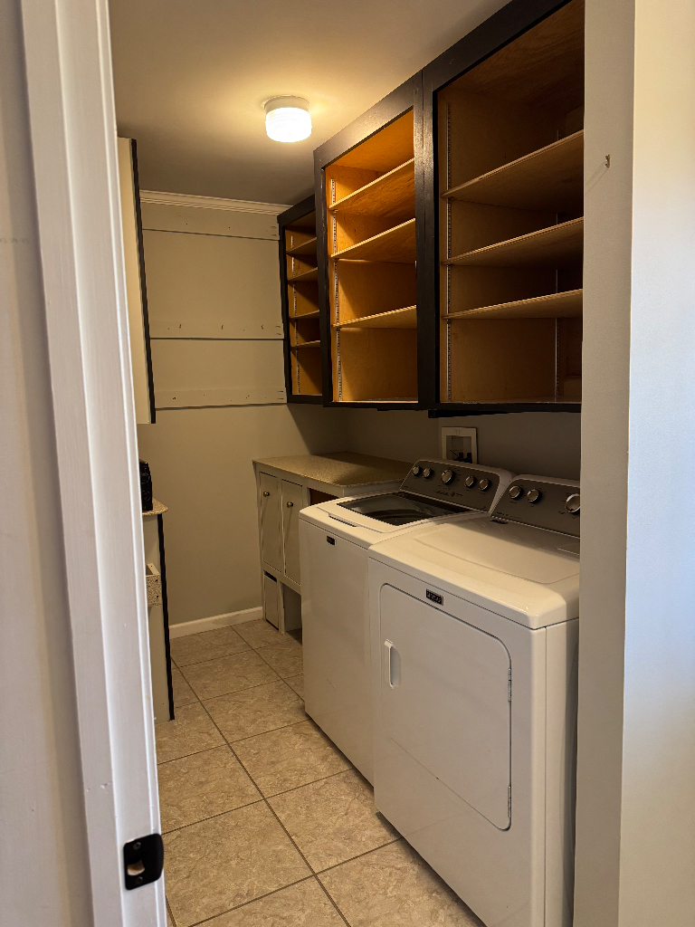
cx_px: 348
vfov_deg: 71.6
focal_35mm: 24
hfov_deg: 56.8
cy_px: 464
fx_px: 642
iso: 320
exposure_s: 1/60
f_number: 1.78
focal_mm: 6.76
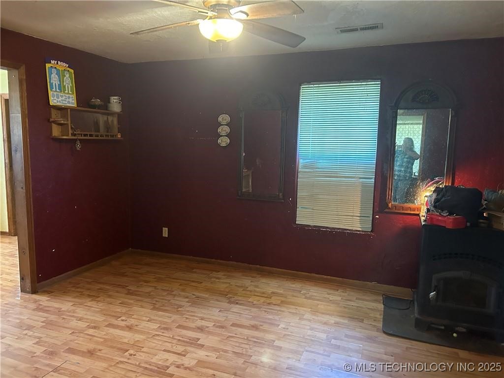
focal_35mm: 26
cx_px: 252
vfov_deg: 53.1
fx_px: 379
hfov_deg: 67.3
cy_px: 189
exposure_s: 1/40
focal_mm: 5.7
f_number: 1.5
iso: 640
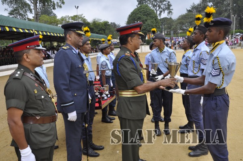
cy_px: 80
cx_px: 122
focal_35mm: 36
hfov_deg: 53.2
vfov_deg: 36.8
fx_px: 243
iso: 200
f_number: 7.1
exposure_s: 1/100
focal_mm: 24
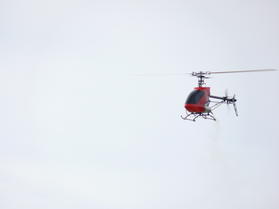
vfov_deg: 3.5
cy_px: 104
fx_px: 3385
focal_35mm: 420
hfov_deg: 4.7
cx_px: 140
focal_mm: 88.8
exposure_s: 1/800
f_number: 3.7
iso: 100
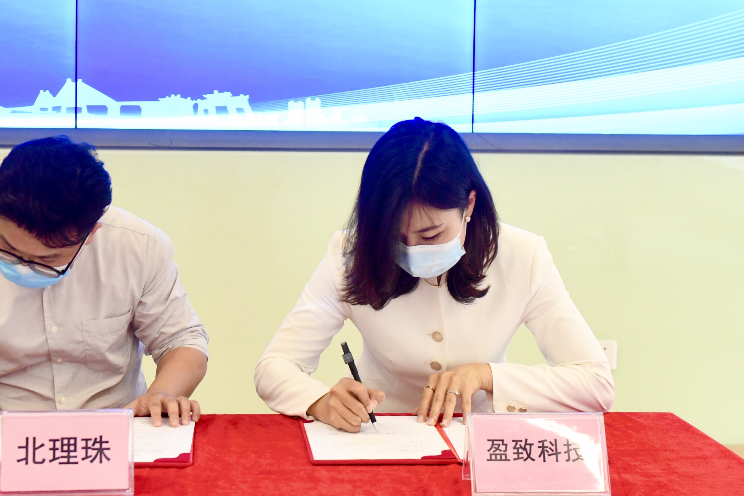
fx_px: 1529
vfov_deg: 18.3
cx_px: 240
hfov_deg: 27.2
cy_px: 106
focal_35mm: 74
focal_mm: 35
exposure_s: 1/160
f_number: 4
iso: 2000
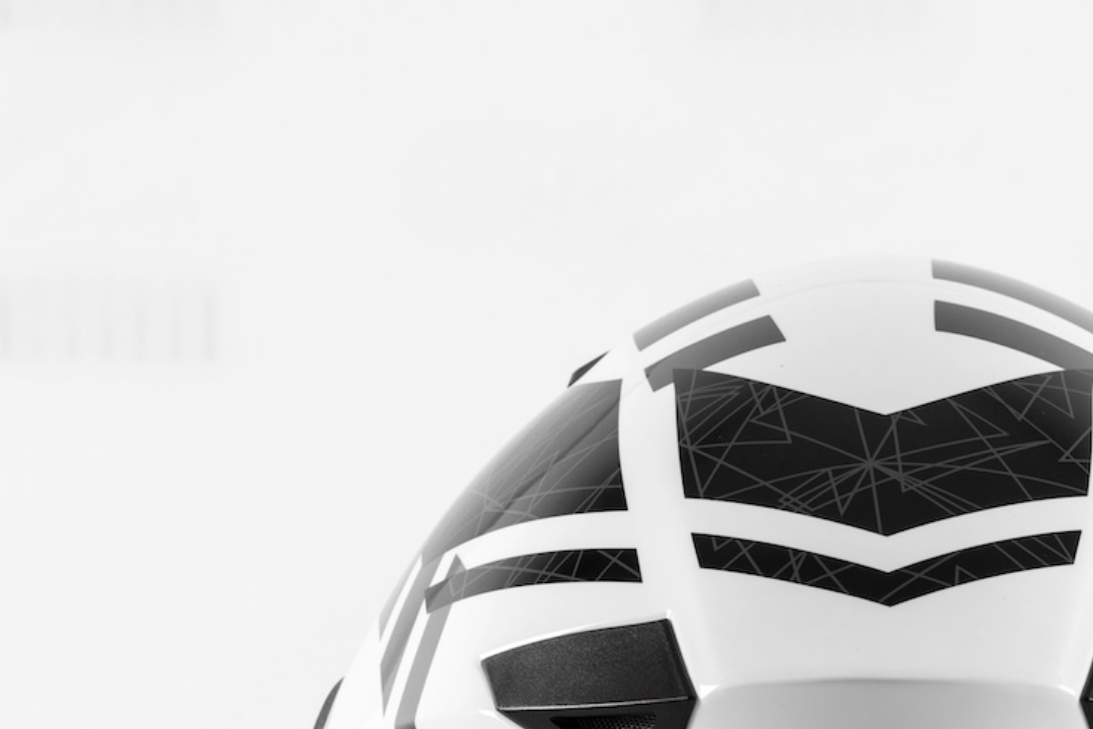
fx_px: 5920
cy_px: 843
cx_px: 888
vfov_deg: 7.0
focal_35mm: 195
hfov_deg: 10.5
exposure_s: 1/125
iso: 200
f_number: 11
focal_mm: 70
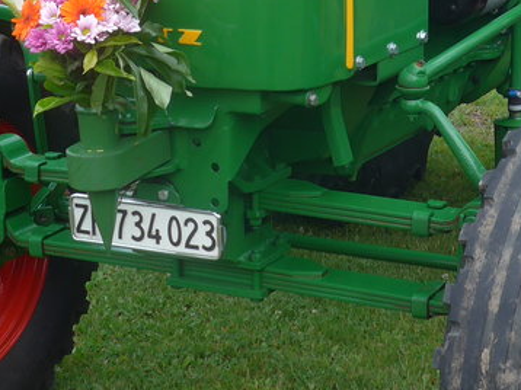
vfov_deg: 12.9
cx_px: 383
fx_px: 1715
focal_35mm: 114
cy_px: 32
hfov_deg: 17.2
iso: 80
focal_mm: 7
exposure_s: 1/320
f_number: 2.8
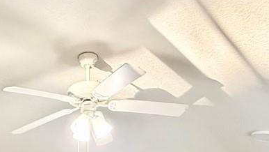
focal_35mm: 63
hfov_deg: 32.1
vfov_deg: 16.0
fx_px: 450
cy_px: 281
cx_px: 40
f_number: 2.2
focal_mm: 2.22
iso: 250
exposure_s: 1/120
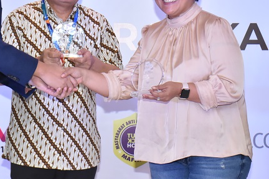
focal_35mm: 139
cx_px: 80
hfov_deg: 14.7
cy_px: 16
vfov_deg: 9.8
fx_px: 1039
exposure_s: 1/250
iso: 1600
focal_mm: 50
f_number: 6.3
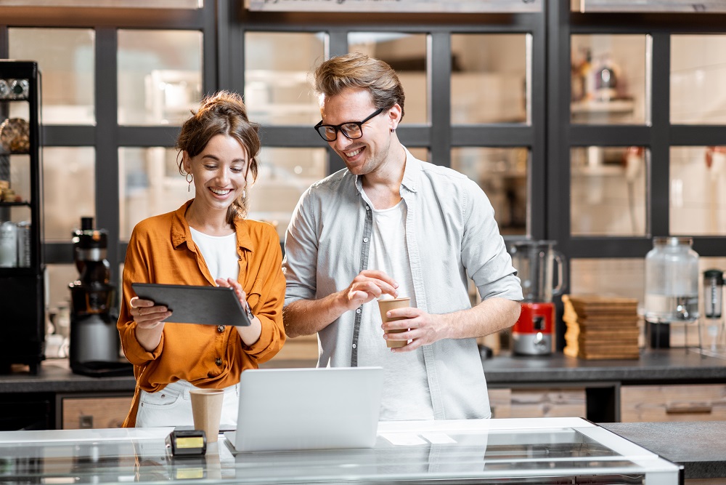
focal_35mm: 85
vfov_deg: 16.1
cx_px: 363
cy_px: 242
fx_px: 1714
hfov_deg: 23.9
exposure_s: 1/250
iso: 320
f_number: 2
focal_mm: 85
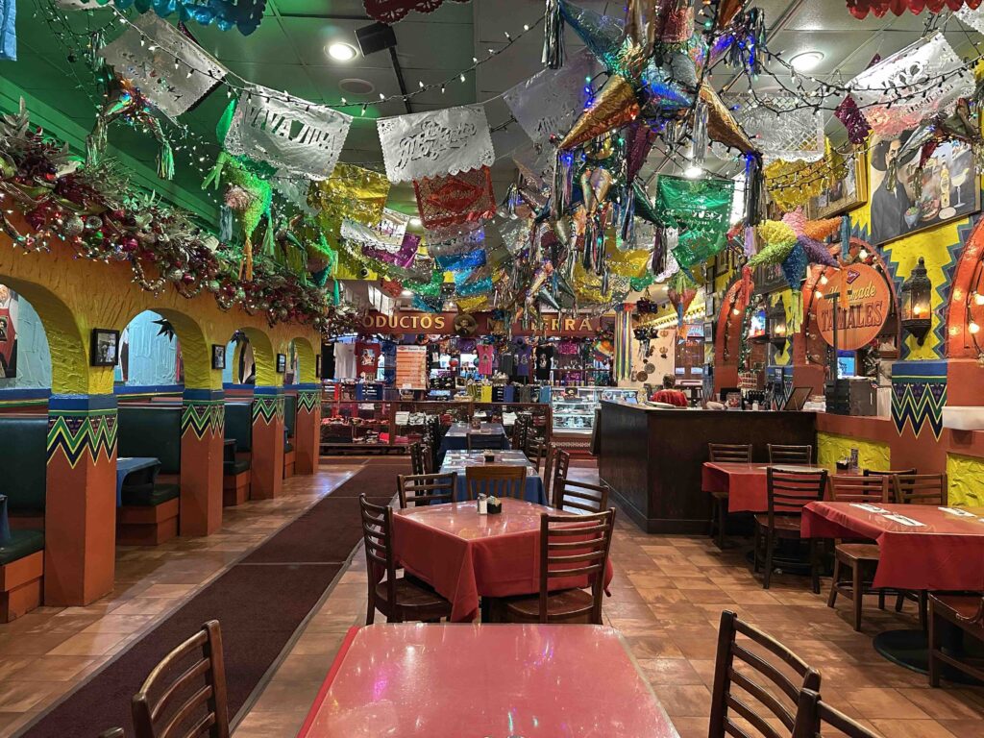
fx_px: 682
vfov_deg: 56.8
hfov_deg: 71.6
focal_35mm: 24
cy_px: 369
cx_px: 492
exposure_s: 1/60
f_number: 1.78
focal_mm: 6.86
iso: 500
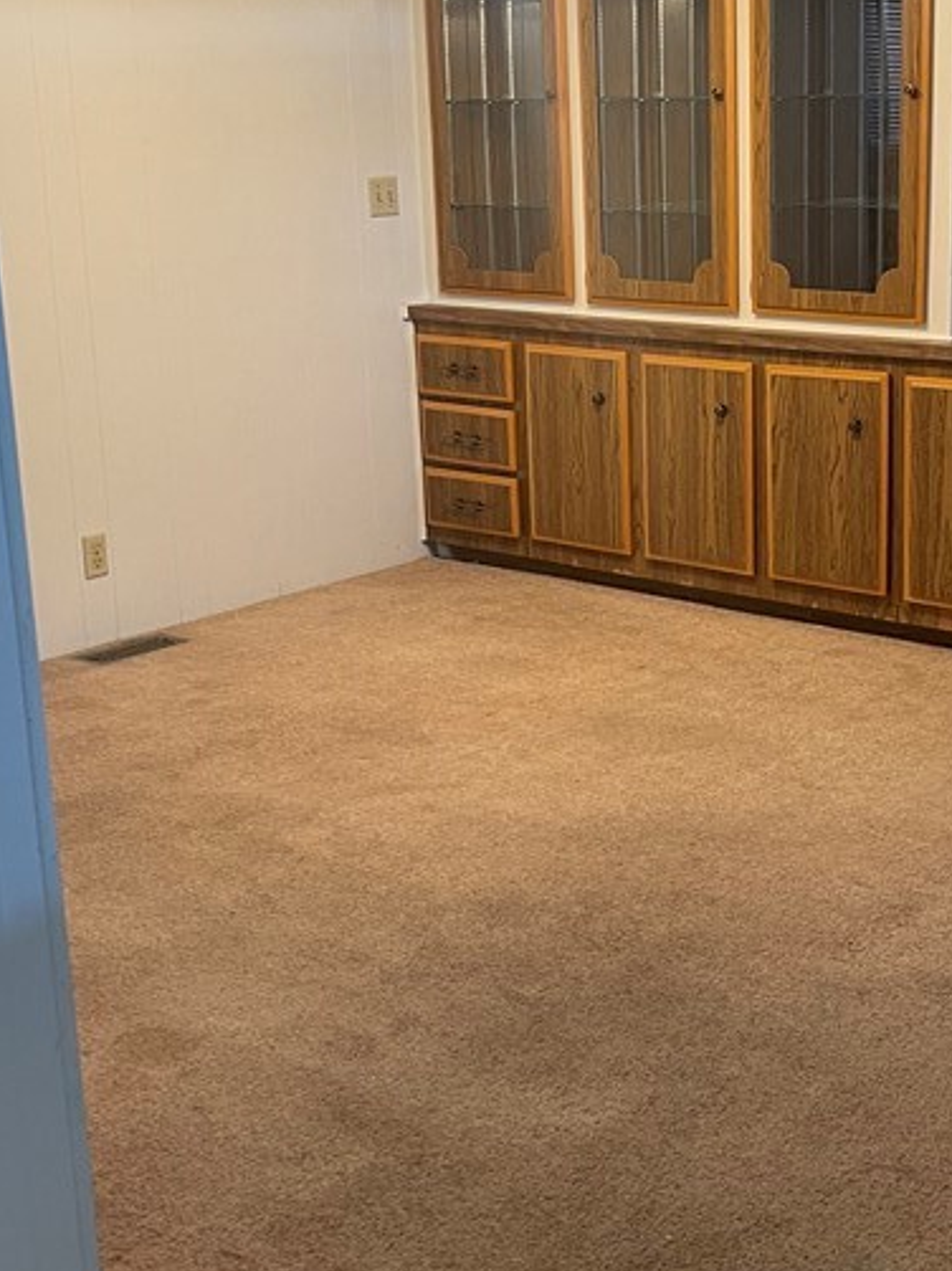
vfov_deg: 37.4
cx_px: 684
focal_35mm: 51
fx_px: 1872
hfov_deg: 28.2
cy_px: 539
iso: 200
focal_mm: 5.1
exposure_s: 1/60
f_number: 1.6
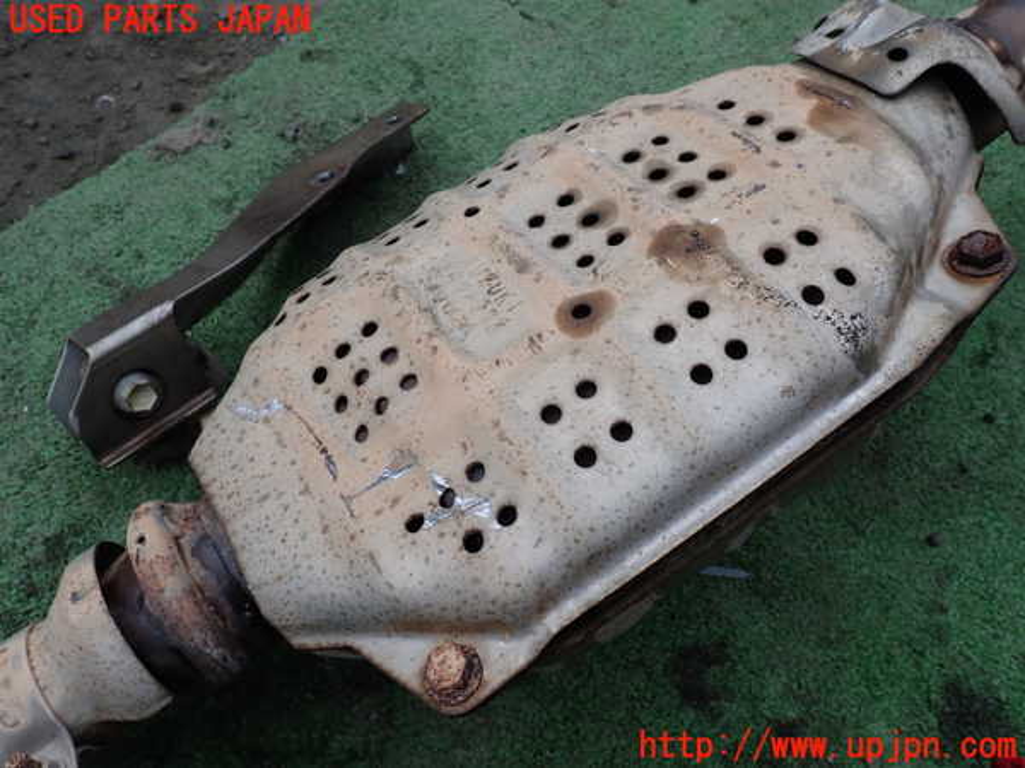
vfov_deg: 46.8
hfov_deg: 60.0
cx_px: 512
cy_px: 384
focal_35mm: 30
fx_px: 888
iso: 100
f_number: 3.2
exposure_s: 1/800
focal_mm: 5.4
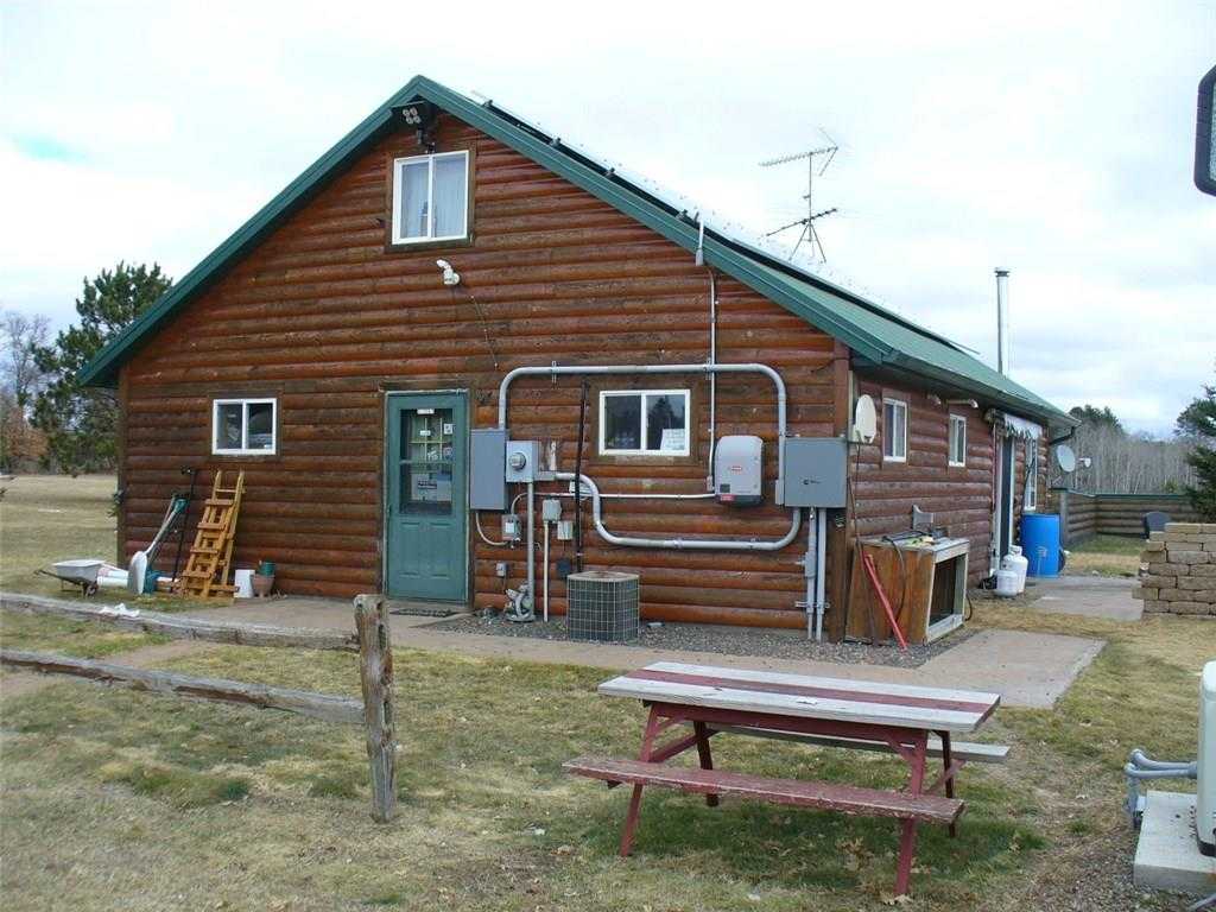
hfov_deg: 50.1
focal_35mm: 37
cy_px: 456
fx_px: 1300
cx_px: 608
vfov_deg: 38.7
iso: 80
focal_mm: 6.1
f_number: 5.6
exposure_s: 1/160
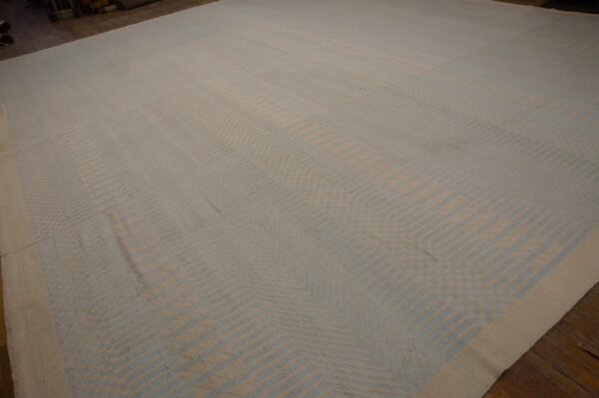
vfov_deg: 47.9
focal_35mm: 27
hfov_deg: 67.4
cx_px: 300
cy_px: 199
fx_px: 449
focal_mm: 18
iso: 250
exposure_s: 1/60
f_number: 4
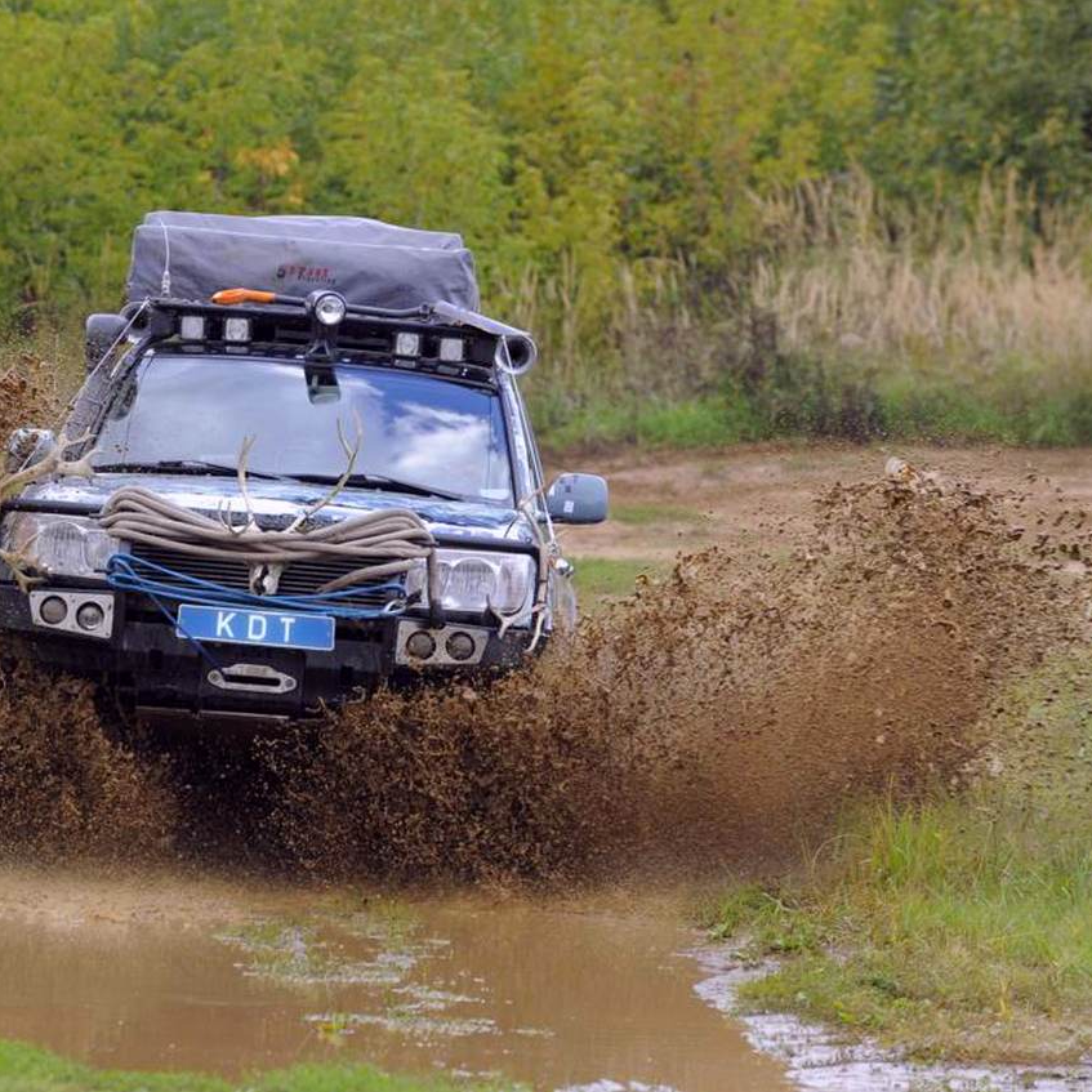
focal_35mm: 237
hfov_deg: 7.4
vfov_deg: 7.4
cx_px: 346
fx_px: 8459
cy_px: 545
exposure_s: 1/500
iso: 640
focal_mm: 185
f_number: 5.6
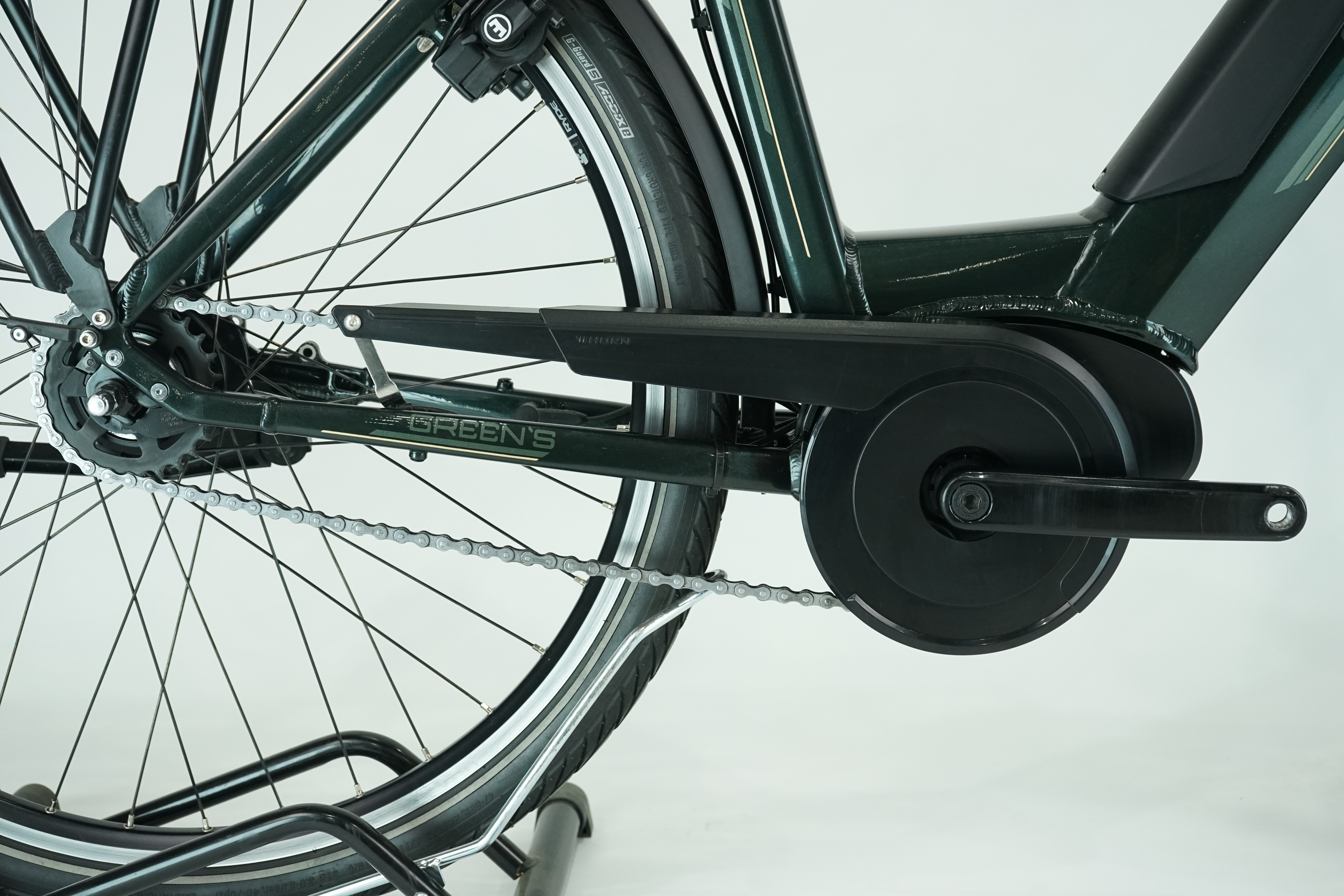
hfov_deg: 37.5
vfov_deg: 25.5
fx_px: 1979
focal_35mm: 53
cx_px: 672
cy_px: 448
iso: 1600
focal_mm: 53
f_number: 6.3
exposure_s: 1/200
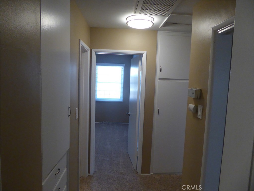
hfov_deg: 69.4
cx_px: 127
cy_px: 96
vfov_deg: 54.9
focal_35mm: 25
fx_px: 183
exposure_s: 1/125
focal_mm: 4.3
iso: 500
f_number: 3.3
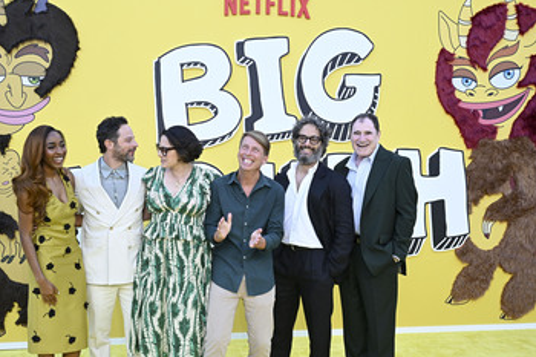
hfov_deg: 48.4
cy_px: 224
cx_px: 234
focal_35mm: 40
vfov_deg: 33.2
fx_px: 595
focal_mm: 31
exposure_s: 1/200
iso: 800
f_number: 6.3
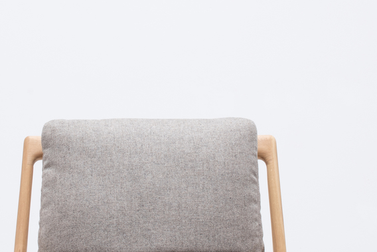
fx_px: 1466
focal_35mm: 140
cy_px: 300
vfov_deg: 9.7
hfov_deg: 14.6
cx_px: 147
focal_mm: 45
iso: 100
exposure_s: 1/60
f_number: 11
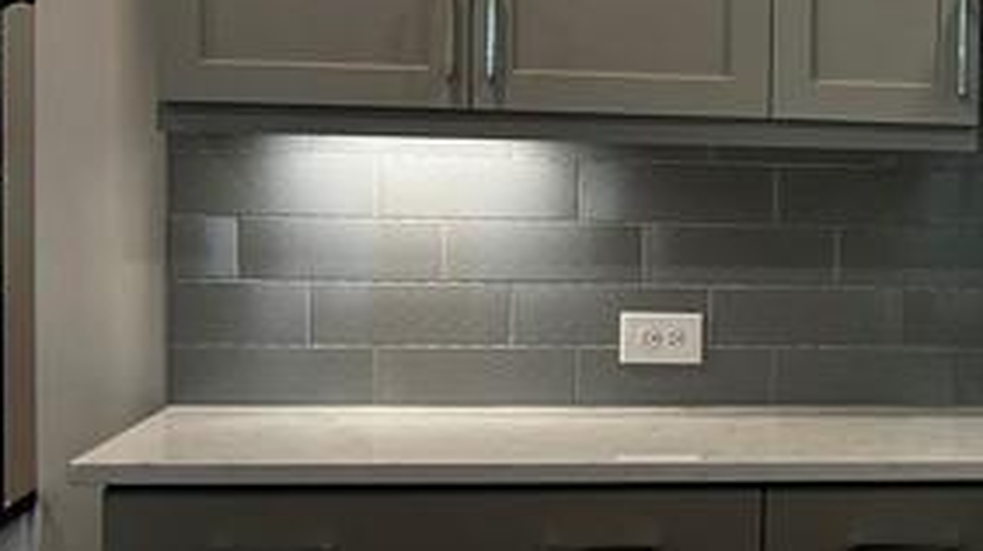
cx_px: 1321
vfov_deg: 11.7
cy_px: 293
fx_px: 2682
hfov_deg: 19.0
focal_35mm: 103
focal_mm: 5.7
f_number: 1.5
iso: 100
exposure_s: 1/120
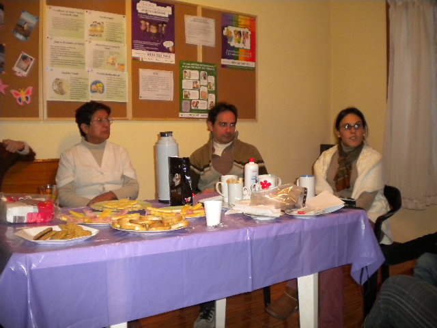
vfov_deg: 40.7
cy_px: 164
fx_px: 442
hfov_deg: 52.6
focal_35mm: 35
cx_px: 218
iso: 400
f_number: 3.1
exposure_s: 1/30
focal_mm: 6.3
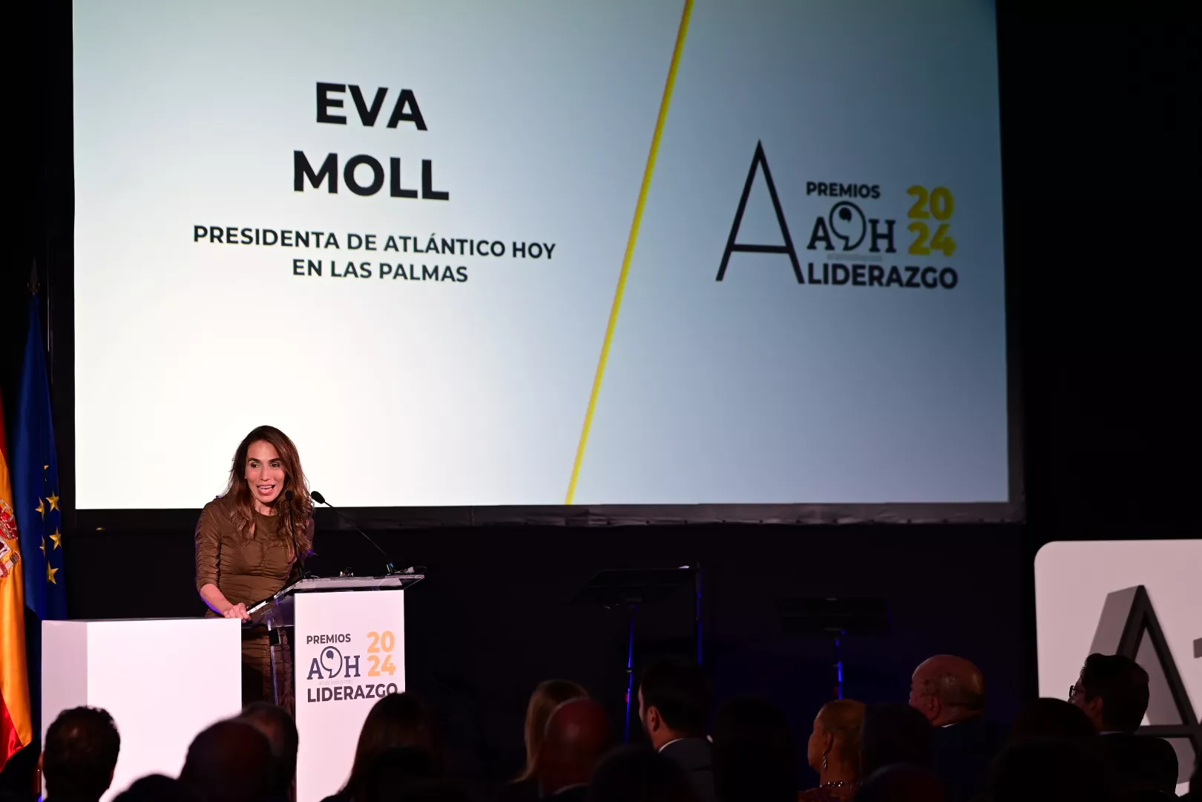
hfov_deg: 23.9
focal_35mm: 85
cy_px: 401
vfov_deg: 16.1
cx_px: 601
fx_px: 2838
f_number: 2.8
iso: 1000
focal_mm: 85
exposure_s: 1/400
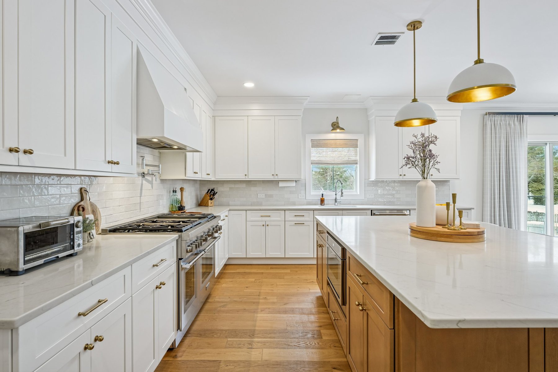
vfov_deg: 66.2
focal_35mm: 18
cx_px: 279
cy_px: 186
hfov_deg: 88.7
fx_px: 285
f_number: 8
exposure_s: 1/20
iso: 400
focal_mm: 18.4
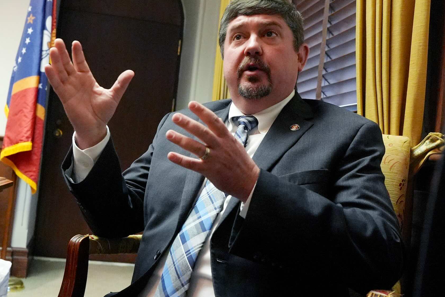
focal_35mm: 43
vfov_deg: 31.2
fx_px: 532
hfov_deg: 45.3
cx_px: 201
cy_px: 142
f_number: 4
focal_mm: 24
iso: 6400
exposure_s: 1/200
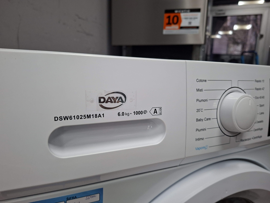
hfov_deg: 73.9
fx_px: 179
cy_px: 102
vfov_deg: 58.9
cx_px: 135
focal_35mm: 23
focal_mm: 5.54
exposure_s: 1/100
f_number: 1.8
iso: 320
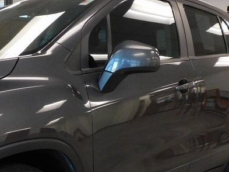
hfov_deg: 30.5
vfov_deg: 24.1
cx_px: 15
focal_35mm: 60
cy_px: 133
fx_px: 397
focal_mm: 4
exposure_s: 1/30
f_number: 3
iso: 360
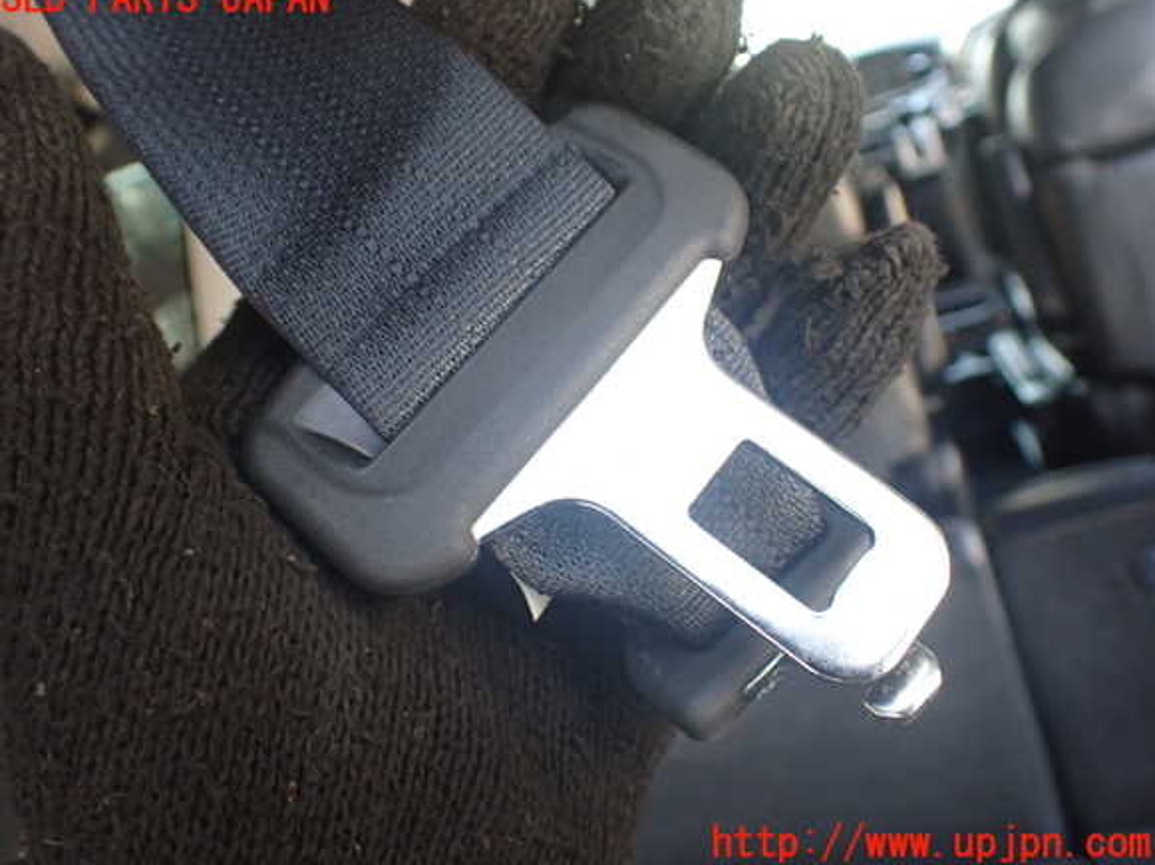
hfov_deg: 58.4
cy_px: 422
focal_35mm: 31
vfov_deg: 45.4
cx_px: 565
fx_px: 1034
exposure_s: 1/125
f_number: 2.3
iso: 500
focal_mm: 5.4
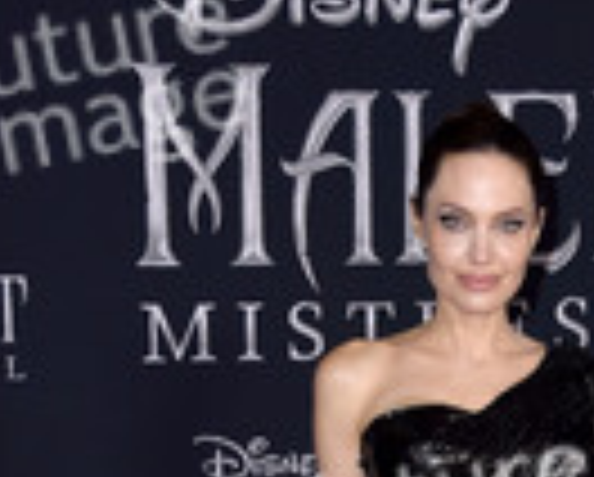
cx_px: 506
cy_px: 778
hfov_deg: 12.0
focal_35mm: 159
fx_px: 2799
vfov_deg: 9.4
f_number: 7.1
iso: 500
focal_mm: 56
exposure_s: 1/250
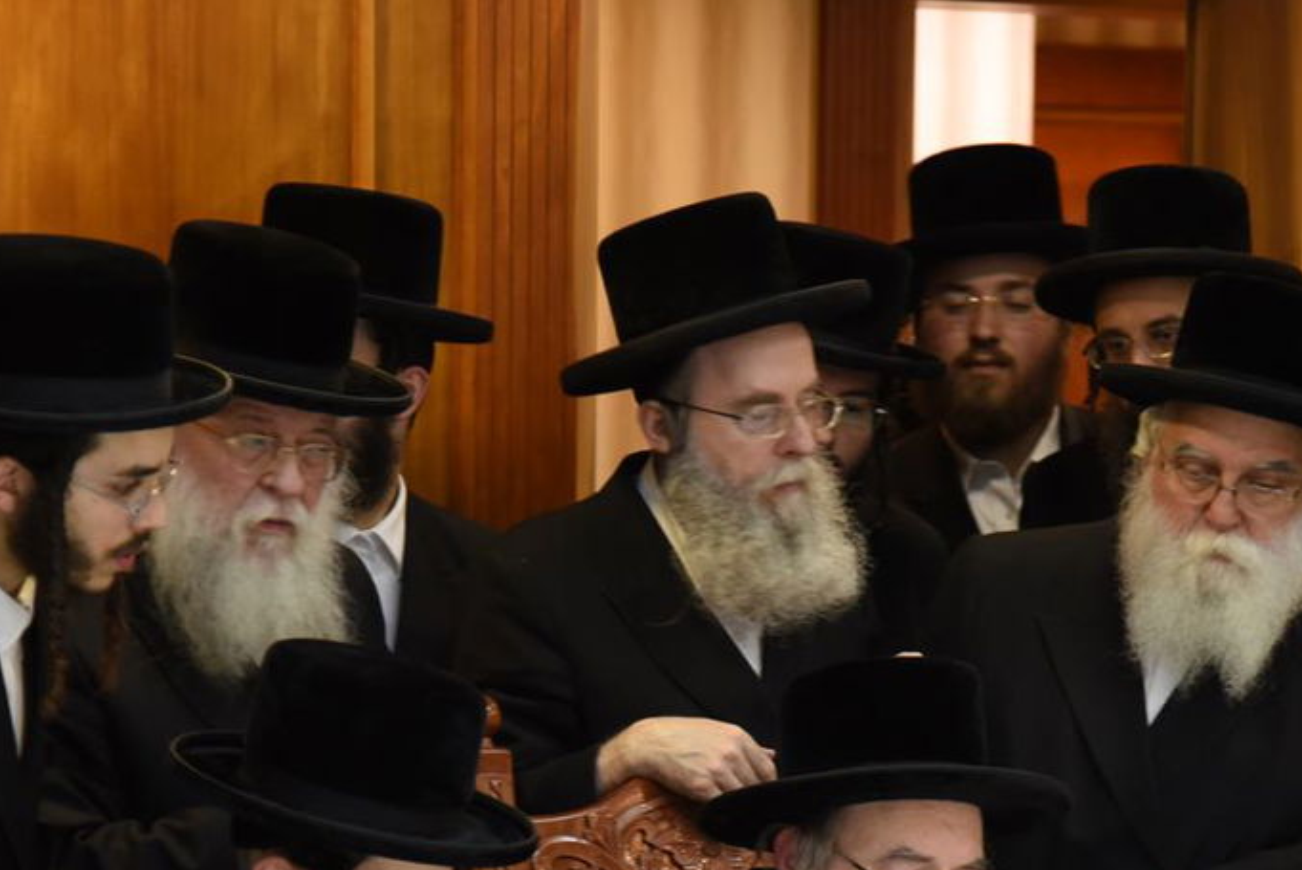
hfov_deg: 10.9
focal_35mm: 189
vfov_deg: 7.2
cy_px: 878
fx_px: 6840
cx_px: 744
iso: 1250
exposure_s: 1/100
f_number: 4
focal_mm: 92
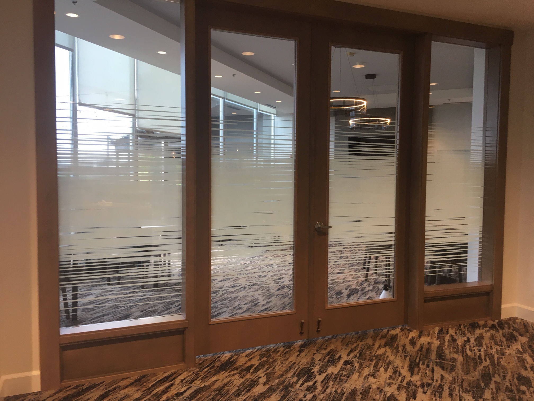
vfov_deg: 48.2
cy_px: 200
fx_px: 447
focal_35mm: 29
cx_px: 267
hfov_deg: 61.7
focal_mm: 4.15
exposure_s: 1/30
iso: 50
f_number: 2.2
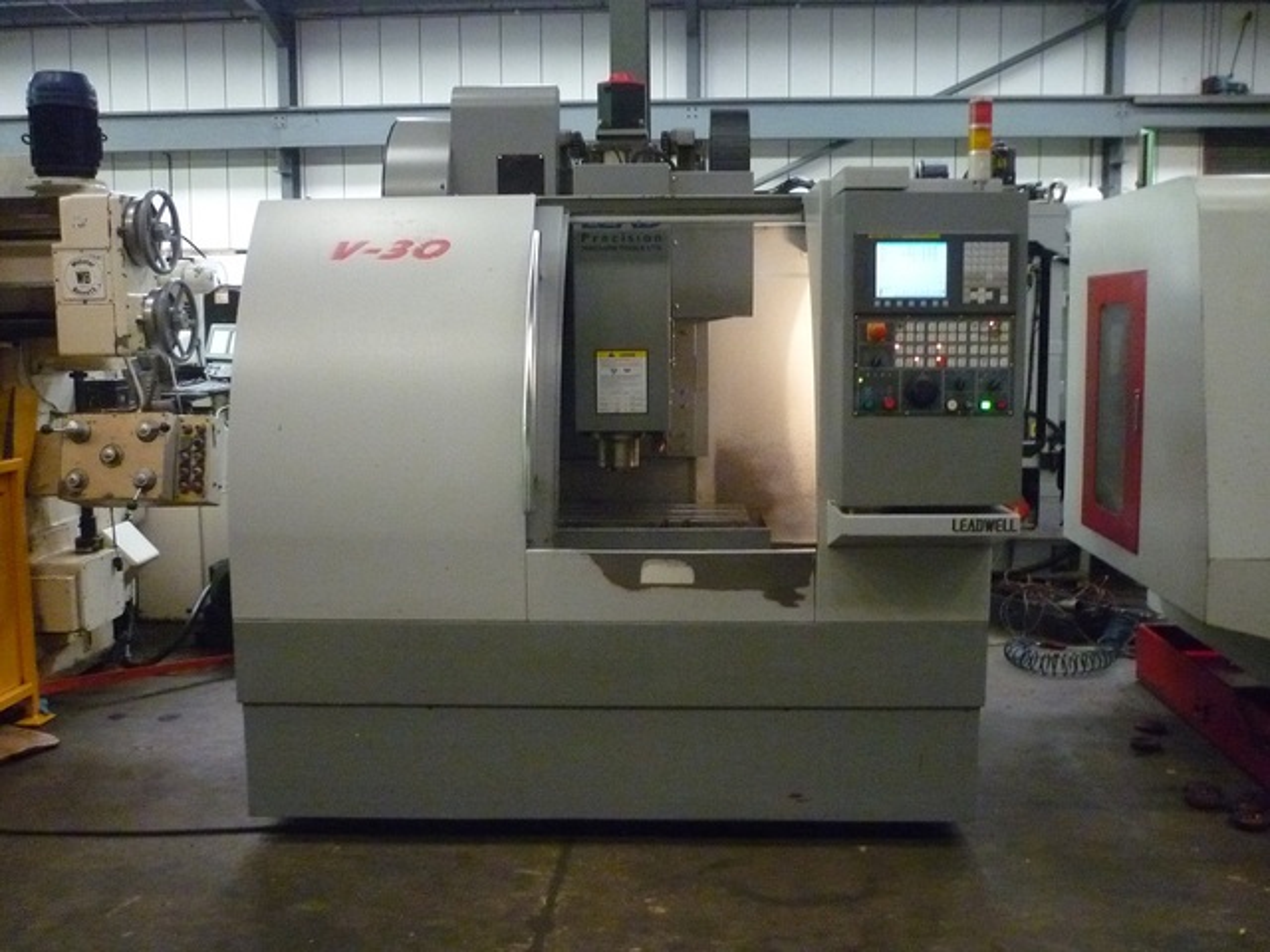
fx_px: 1211
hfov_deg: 55.4
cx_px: 635
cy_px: 476
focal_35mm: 33
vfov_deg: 42.9
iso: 800
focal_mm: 5.5
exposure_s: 1/20
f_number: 2.8
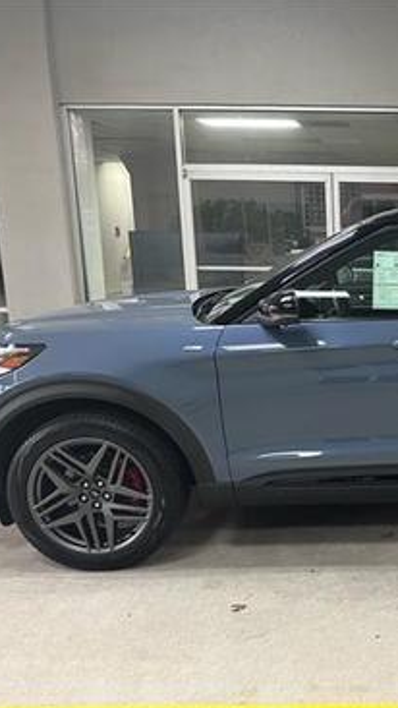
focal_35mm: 36
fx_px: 675
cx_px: 435
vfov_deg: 55.3
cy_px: 362
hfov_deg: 29.7
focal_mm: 6.86
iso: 500
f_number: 1.78
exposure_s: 1/60
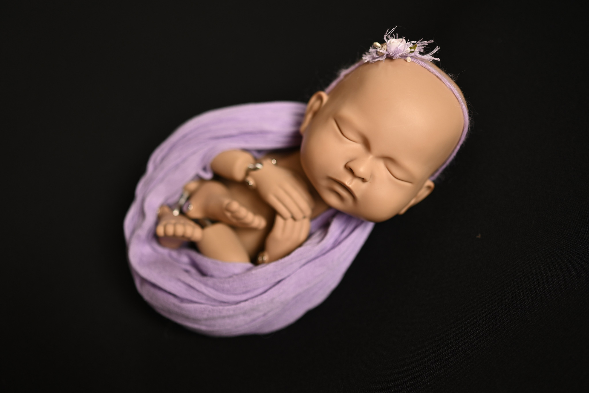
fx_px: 573
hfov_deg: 54.4
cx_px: 294
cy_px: 196
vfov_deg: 37.9
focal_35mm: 35
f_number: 1.8
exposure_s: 1/200
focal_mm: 35
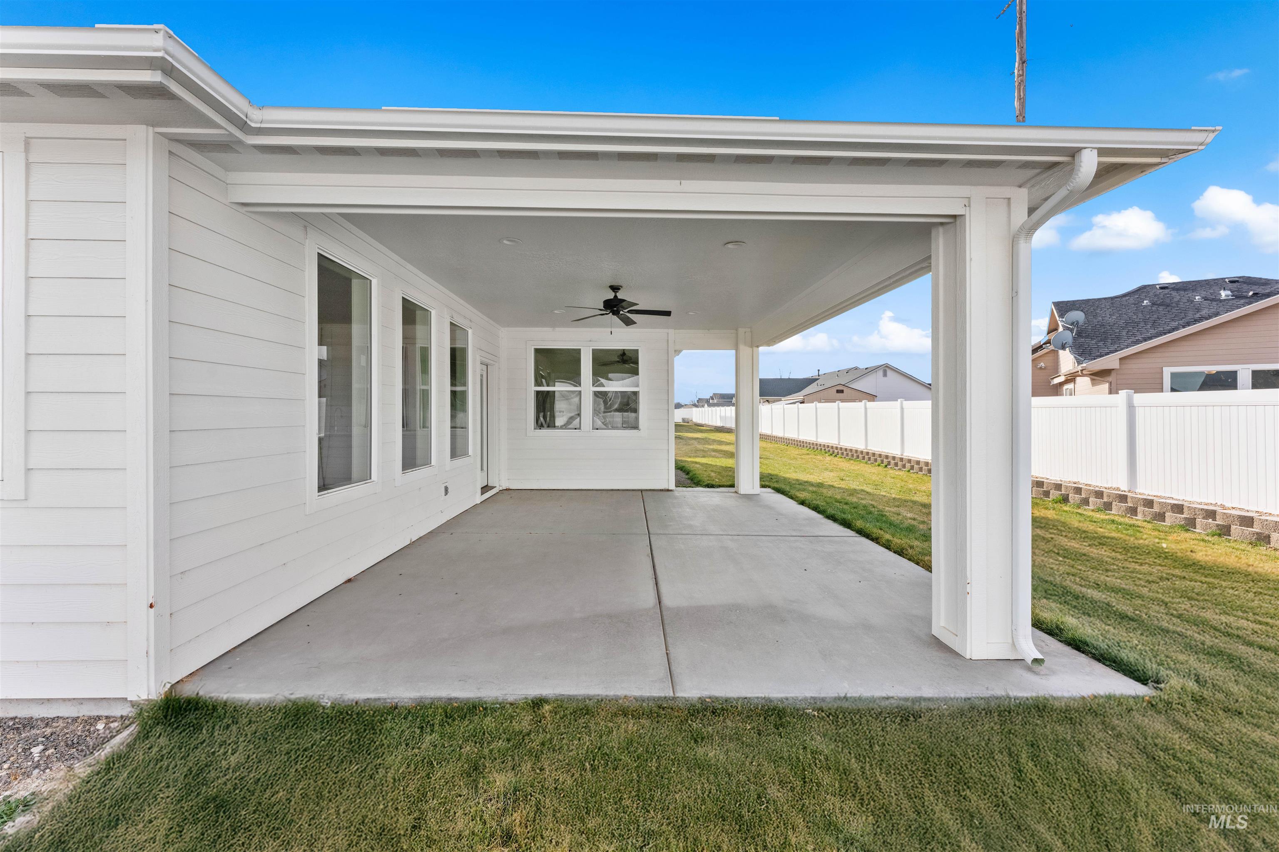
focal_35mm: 14
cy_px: 426
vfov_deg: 81.2
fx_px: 497
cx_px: 640
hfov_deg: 104.3
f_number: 11
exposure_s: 1/320
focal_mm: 14
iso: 800
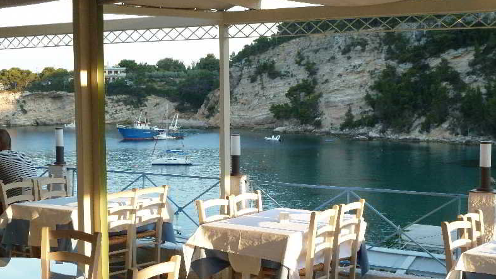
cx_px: 249
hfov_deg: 34.4
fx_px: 802
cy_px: 177
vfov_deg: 19.7
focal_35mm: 61
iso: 400
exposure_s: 1/400
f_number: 3.9
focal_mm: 9.1
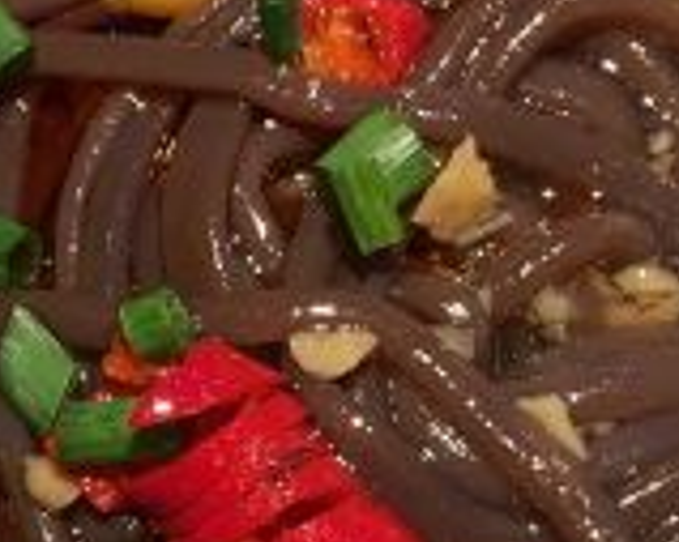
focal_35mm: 125
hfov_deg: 15.1
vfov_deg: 12.3
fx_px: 2510
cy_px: 420
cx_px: -47
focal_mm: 4.15
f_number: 2.2
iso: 50
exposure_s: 1/33
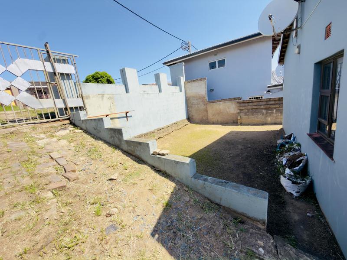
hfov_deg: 102.1
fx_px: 140
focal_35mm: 14
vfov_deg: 85.7
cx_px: 174
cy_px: 130
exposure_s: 1/431
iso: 16
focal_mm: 2.22
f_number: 2.2
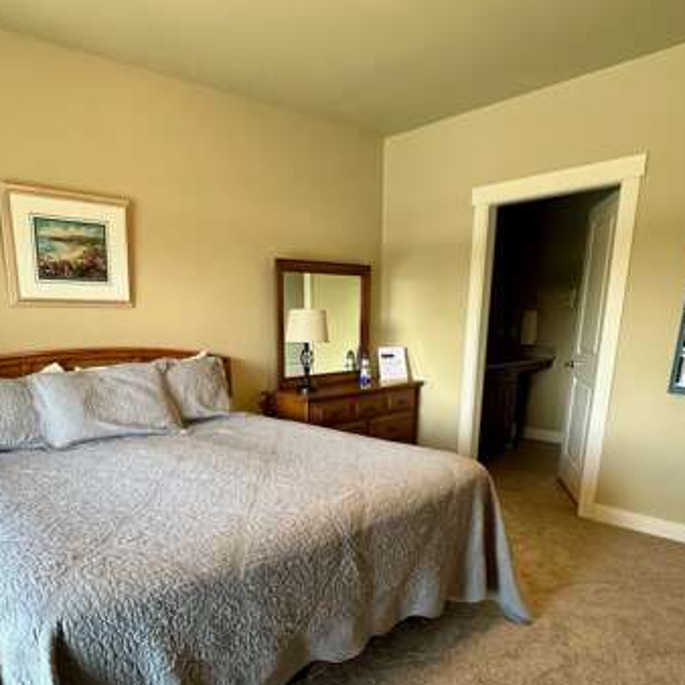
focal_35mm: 25
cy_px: 470
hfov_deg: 62.6
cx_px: 289
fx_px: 560
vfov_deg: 61.0
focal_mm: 2.22
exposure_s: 1/120
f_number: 2.2
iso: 250
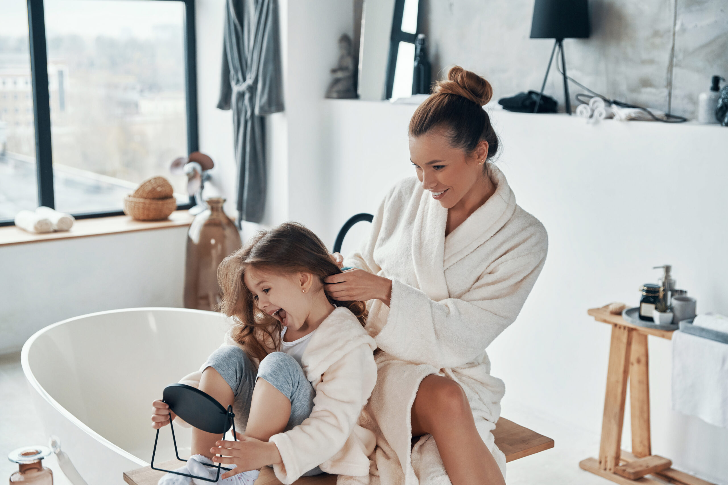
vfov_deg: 27.0
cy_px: 242
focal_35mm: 50
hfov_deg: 39.6
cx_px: 364
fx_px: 1011
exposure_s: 1/100
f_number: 3.5
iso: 800
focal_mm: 50
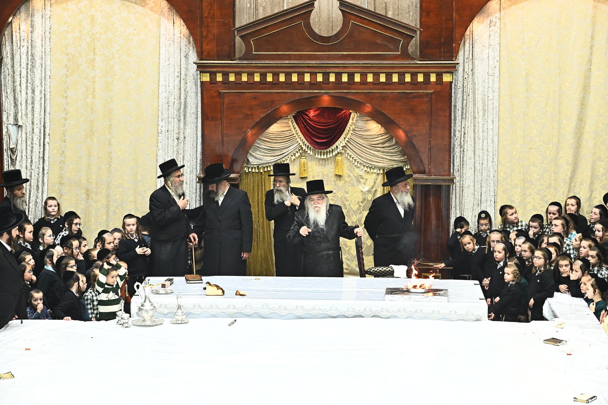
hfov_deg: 20.0
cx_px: 304
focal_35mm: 102
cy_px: 202
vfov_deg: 13.4
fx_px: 1722
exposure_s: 1/160
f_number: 6.3
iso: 1600
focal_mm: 102
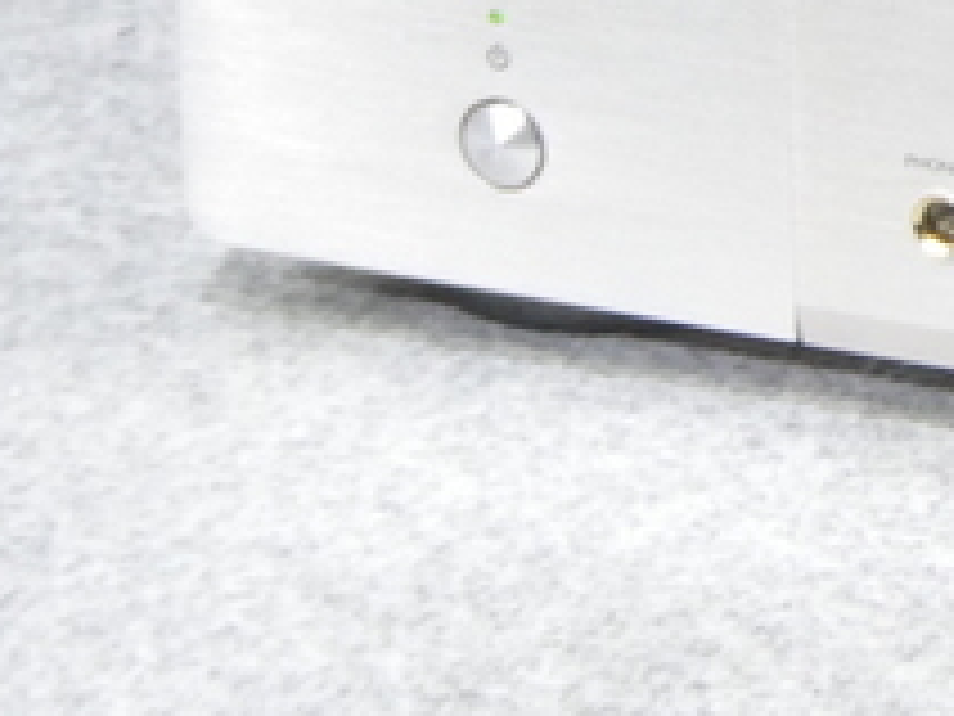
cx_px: 2038
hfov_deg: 4.1
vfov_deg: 3.1
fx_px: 13229
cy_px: -374
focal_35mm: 480
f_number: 5.1
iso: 200
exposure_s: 1/5
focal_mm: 19
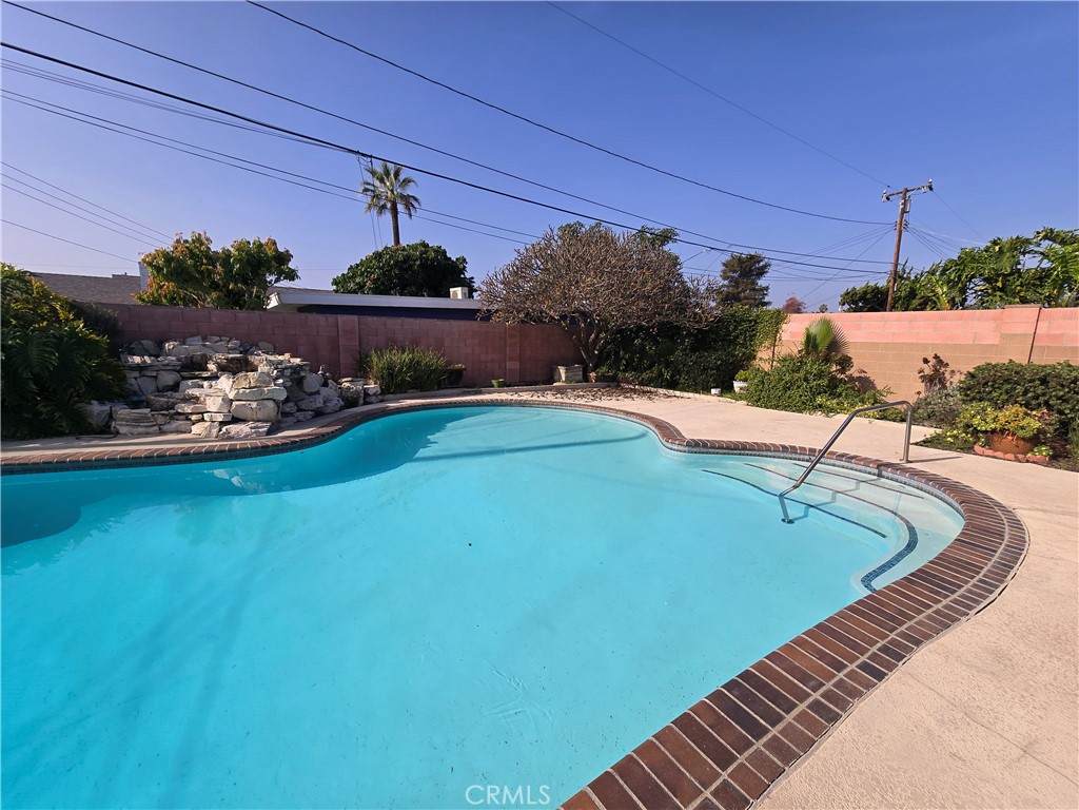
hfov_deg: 106.2
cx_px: 540
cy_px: 405
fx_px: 405
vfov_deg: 89.9
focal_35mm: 13
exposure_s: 1/2897
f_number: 2.2
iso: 50
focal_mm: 2.2
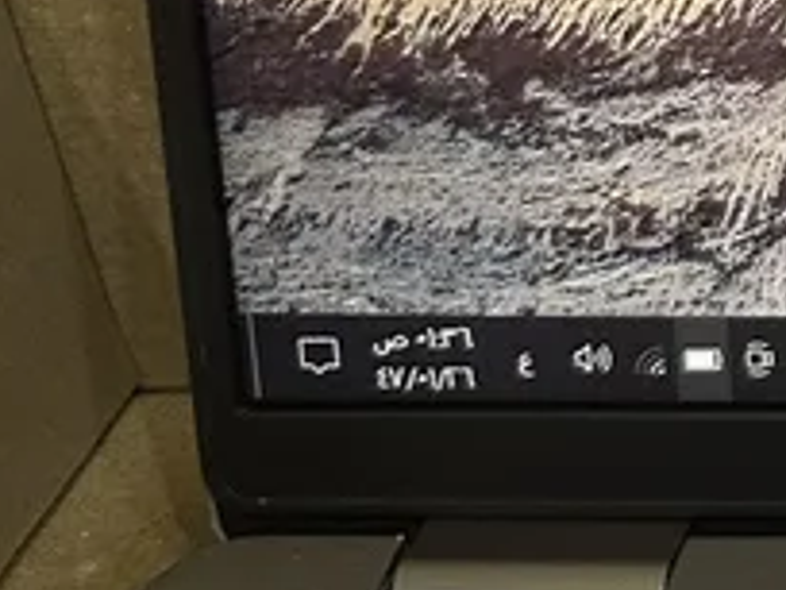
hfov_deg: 14.0
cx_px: 1676
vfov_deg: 12.6
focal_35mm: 113
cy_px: -243
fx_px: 2566
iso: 250
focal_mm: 6.86
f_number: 1.78
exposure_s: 1/77
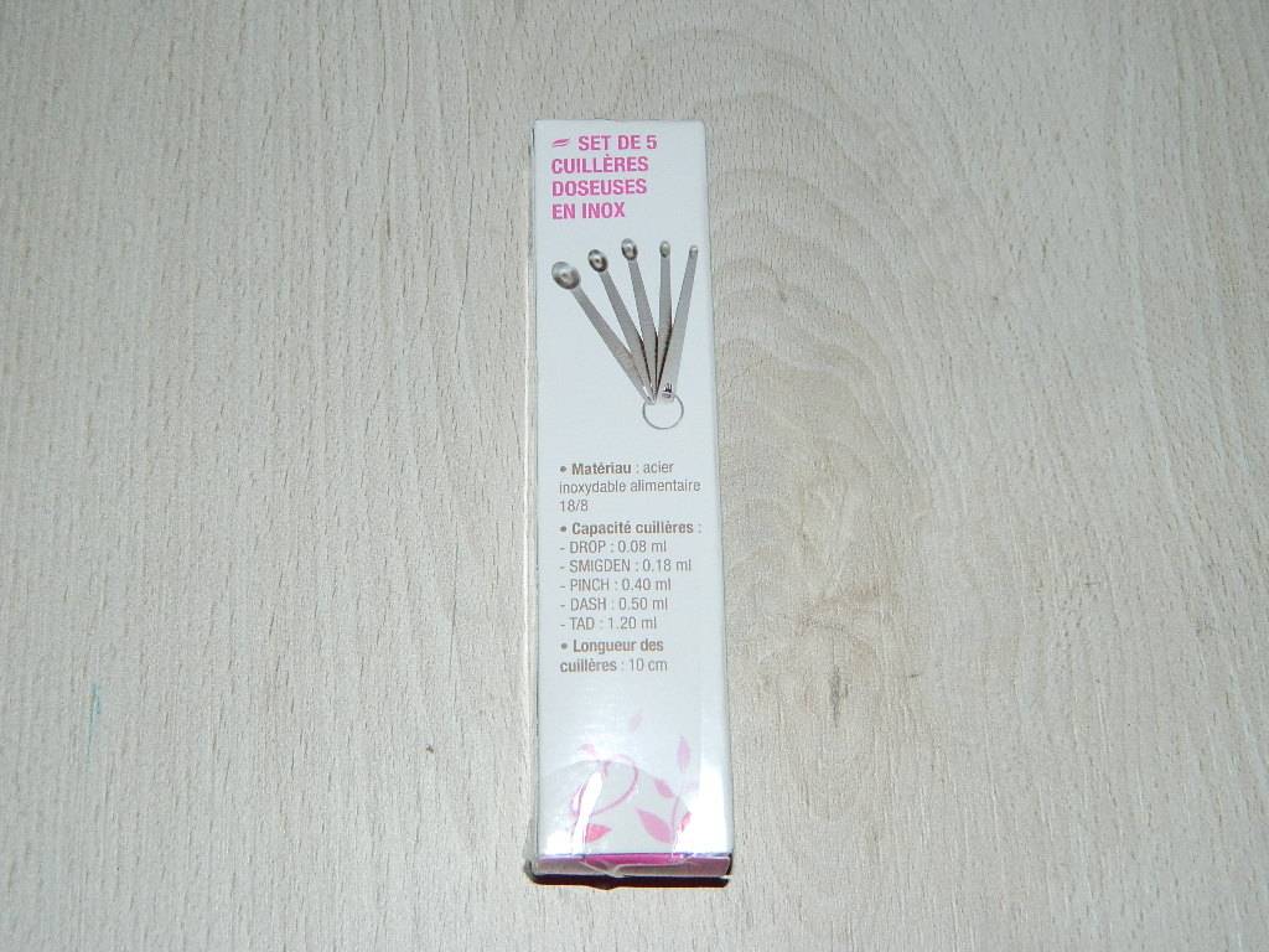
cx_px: 634
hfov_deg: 40.4
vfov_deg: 30.9
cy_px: 476
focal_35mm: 47
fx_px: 1723
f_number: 3.6
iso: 200
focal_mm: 8.4
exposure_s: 1/50
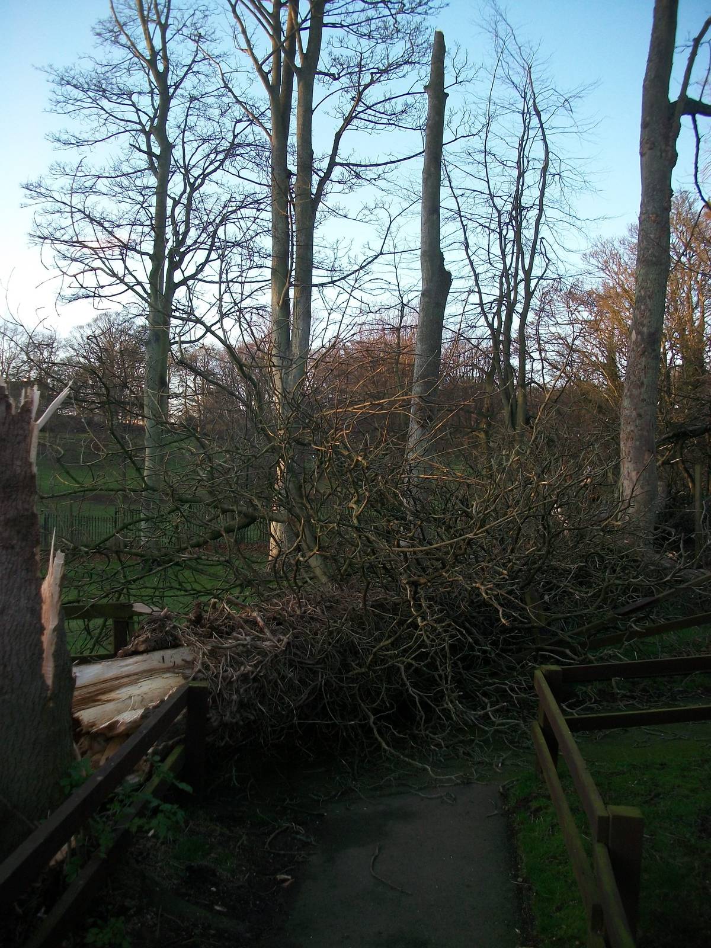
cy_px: 474
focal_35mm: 32
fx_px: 876
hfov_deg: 44.2
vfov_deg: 56.8
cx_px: 356
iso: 80
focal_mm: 5.7
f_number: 2.9
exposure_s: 1/125
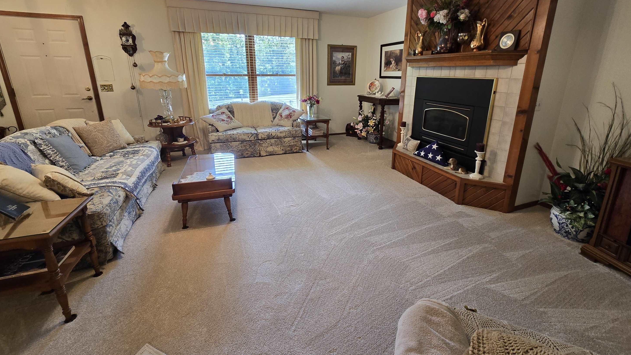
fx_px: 251
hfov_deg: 102.9
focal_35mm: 15
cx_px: 329
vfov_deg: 69.9
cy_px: 145
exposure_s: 1/60
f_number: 2.2
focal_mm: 2.2
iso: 125
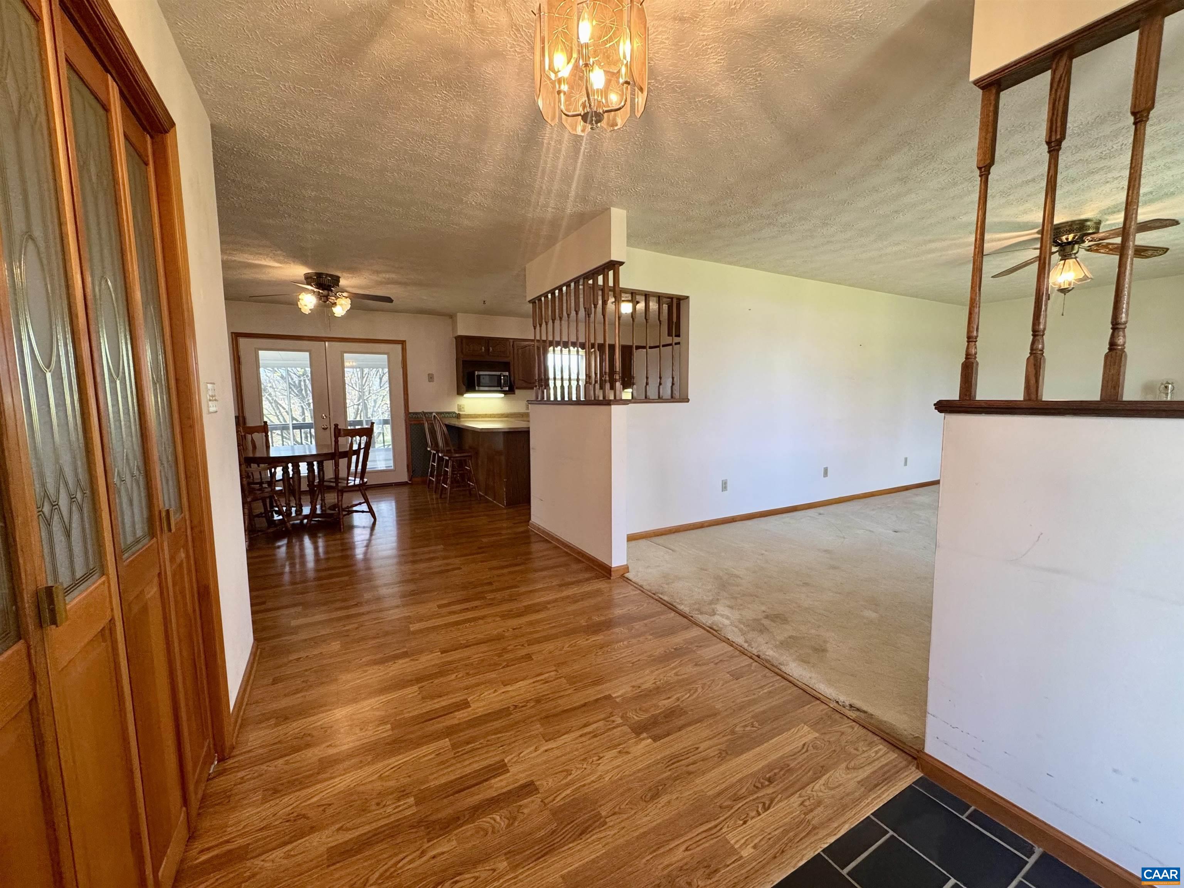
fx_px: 479
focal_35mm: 14
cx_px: 592
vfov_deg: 85.7
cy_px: 444
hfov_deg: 102.1
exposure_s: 1/120
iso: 250
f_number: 2.2
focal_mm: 2.22
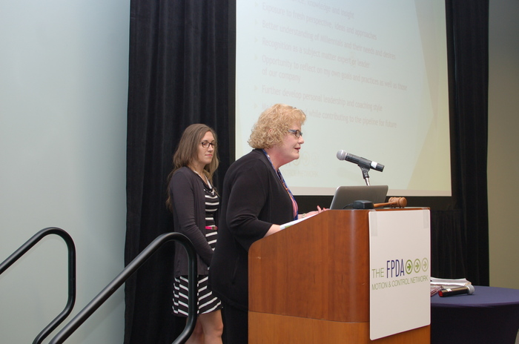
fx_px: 755
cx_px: 260
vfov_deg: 25.7
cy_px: 172
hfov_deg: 37.9
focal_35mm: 52
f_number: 4
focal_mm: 35
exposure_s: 1/60
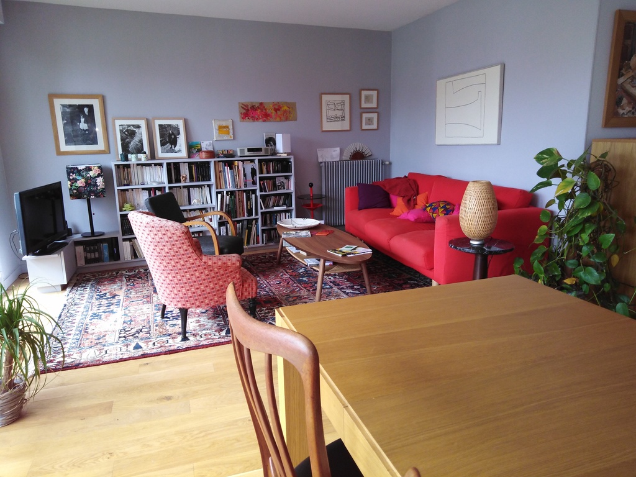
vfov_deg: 53.1
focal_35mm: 26
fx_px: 478
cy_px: 238
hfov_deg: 67.3
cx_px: 318
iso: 203
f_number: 2.2
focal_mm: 3.46
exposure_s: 1/29.8
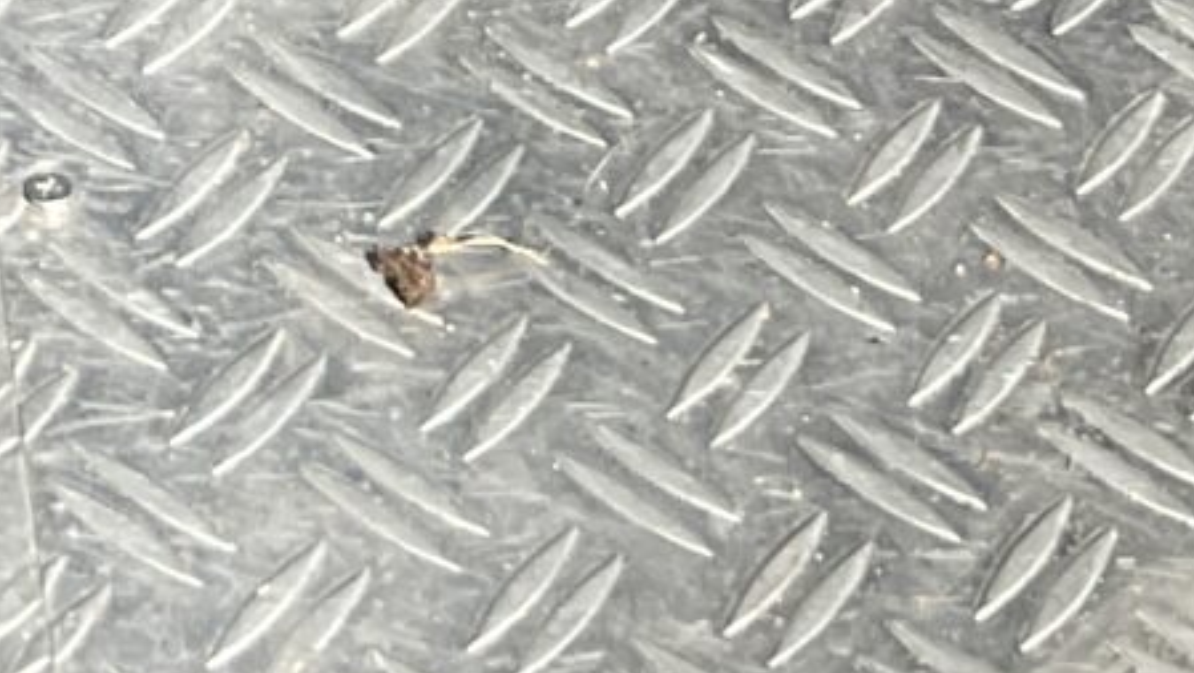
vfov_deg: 5.9
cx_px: 447
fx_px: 5701
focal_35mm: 180
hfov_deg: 11.9
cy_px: -1849
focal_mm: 3
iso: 16
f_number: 1.8
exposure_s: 1/355
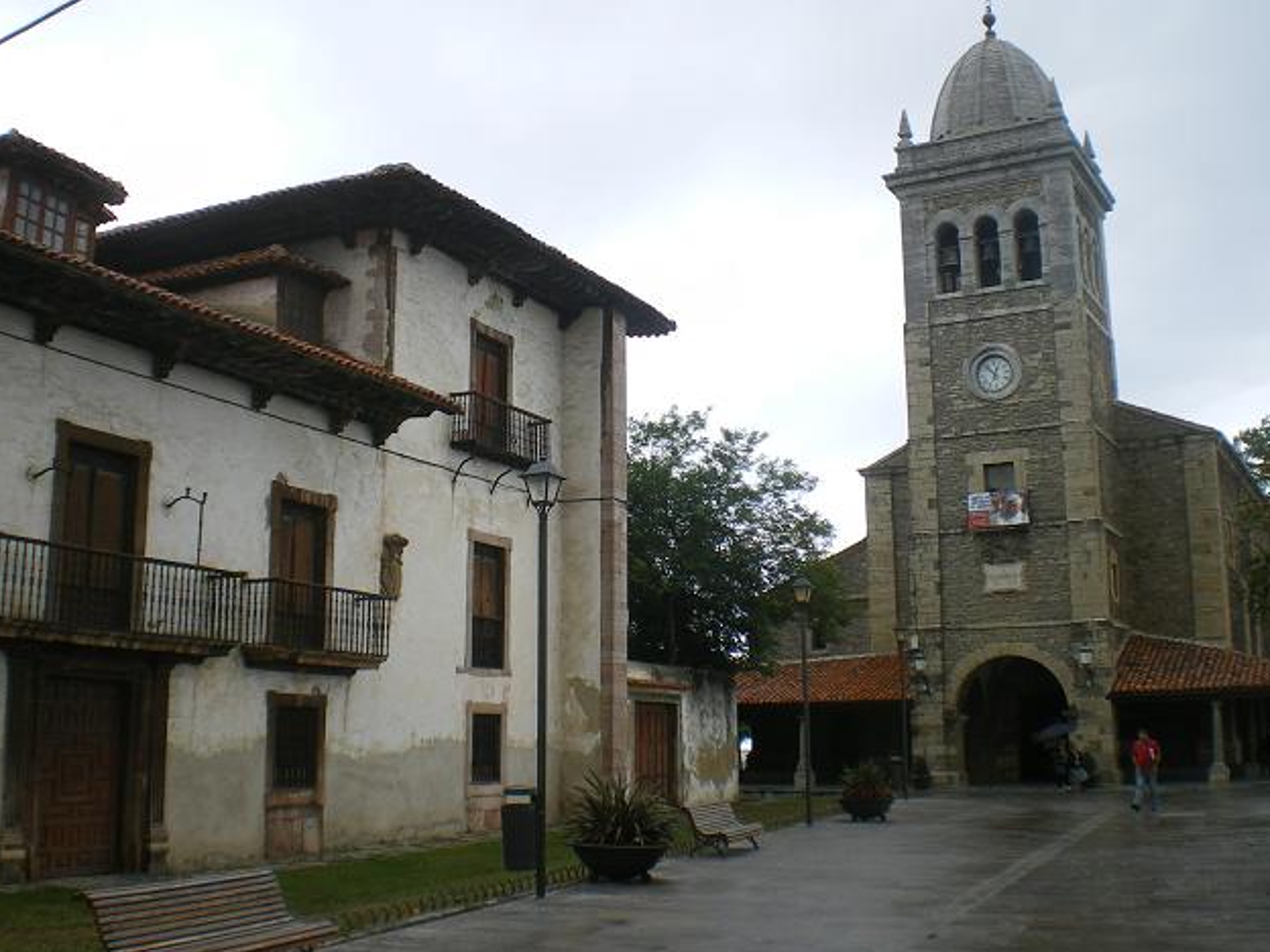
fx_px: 1431
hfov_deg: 47.9
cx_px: 631
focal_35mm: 39
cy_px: 472
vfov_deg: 36.8
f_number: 4.6
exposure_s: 1/125
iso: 64
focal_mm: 6.3
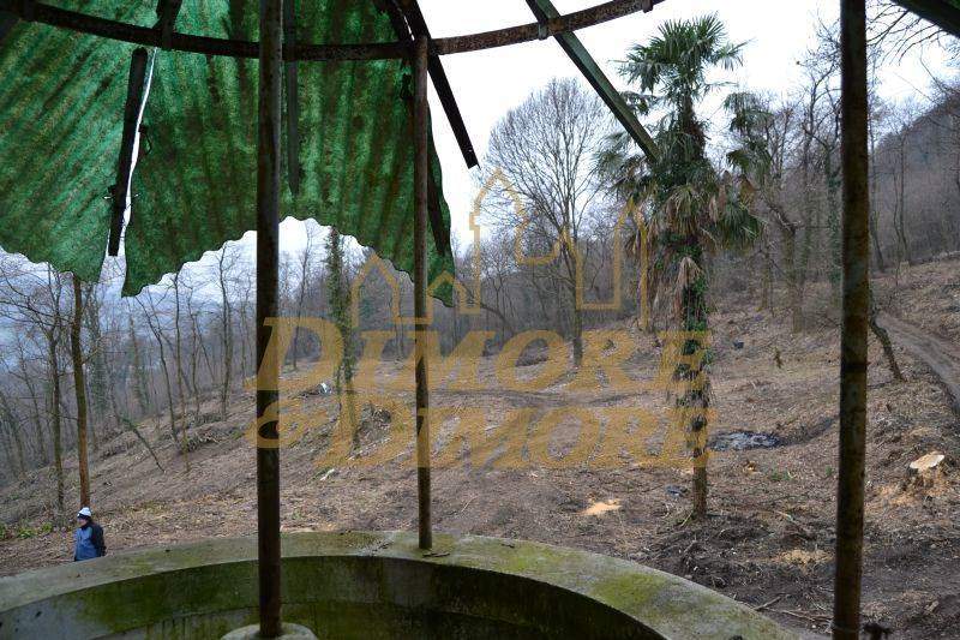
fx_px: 720
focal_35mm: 27
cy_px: 320
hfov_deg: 67.4
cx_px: 480
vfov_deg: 47.9
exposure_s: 1/125
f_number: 5.6
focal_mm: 18
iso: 250
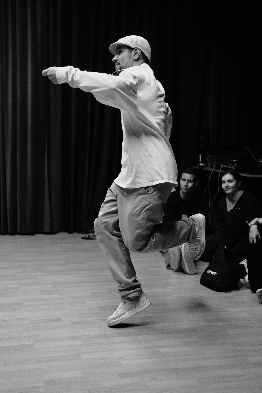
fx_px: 546
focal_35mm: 50
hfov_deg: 27.0
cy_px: 196
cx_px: 131
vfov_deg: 39.6
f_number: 1.6
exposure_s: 1/2000
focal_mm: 33
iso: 3200
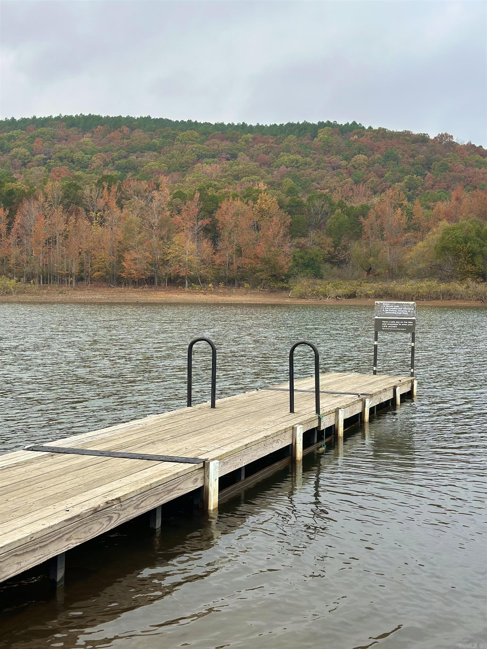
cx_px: 244
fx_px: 900
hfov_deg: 30.3
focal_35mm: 48
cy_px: 324
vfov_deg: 39.7
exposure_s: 1/1953
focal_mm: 6.86
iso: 80
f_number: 1.78
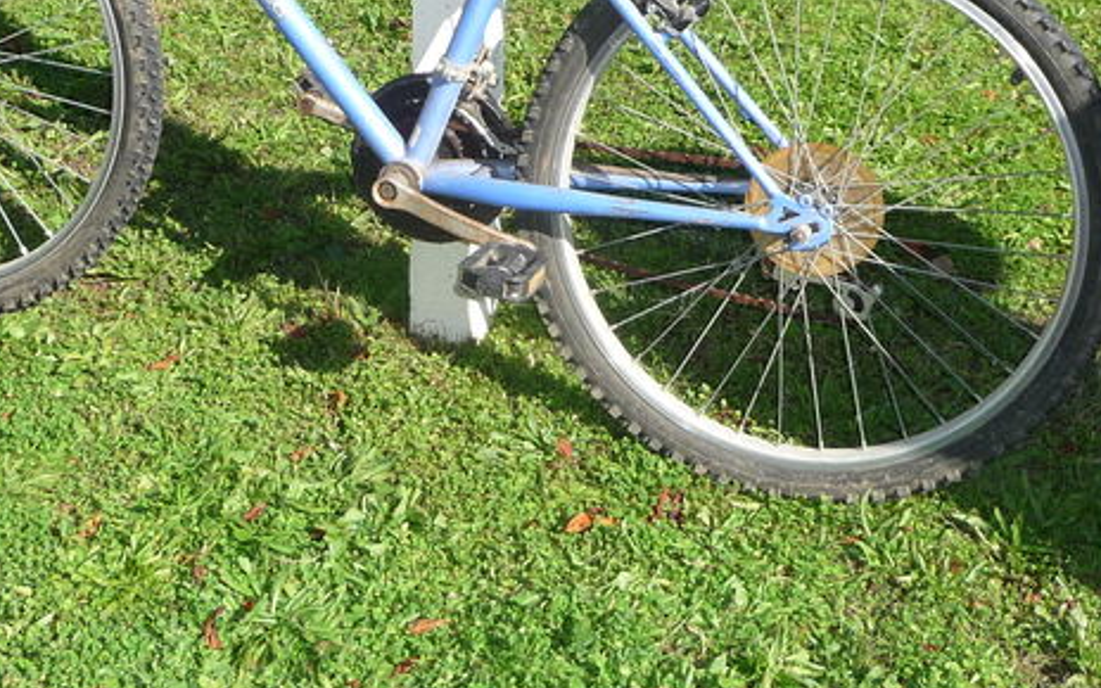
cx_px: 505
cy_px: 145
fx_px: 1920
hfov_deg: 32.0
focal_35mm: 64
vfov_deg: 20.1
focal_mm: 4.7
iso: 100
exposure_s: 1/640
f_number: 3.3
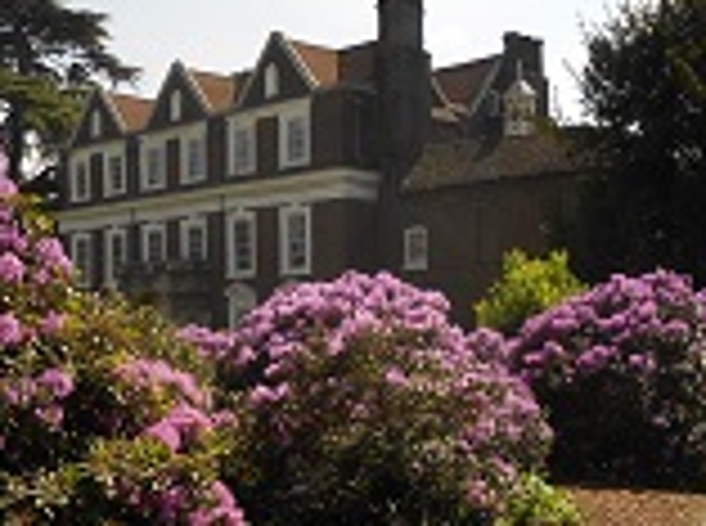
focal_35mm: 58
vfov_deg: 25.1
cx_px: 355
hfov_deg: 33.3
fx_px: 1180
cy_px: 261
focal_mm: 4.6
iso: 80
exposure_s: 1/1000
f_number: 3.2
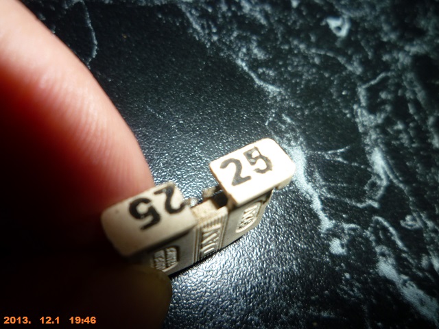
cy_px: 164
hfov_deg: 61.7
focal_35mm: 29
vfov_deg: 48.2
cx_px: 220
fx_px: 368
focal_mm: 5.2
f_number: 4
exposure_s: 1/125
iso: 100
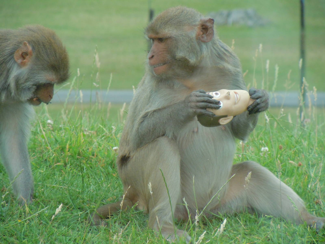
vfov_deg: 5.7
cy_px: 122
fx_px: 2460
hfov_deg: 7.6
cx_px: 162
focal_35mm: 262
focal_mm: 47.2
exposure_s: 1/250
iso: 400
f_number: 5.1
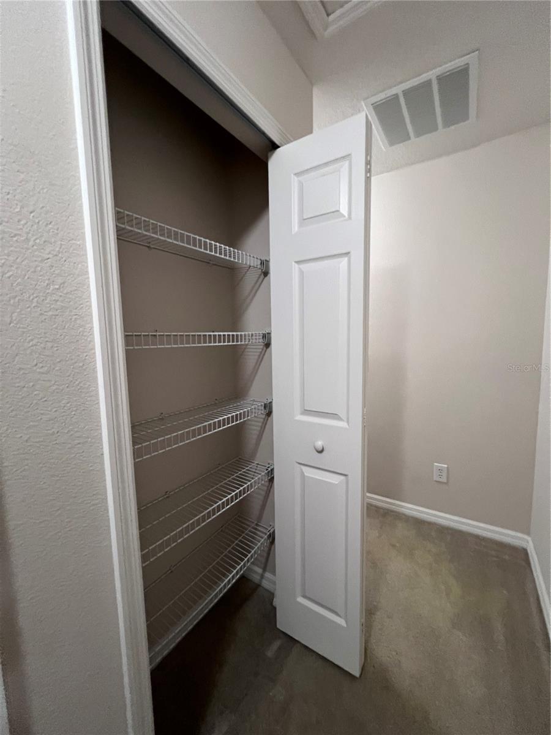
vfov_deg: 106.2
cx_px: 276
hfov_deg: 89.9
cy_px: 368
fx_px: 276
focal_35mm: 13
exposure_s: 1/60
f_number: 1.8
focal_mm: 1.57
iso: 640
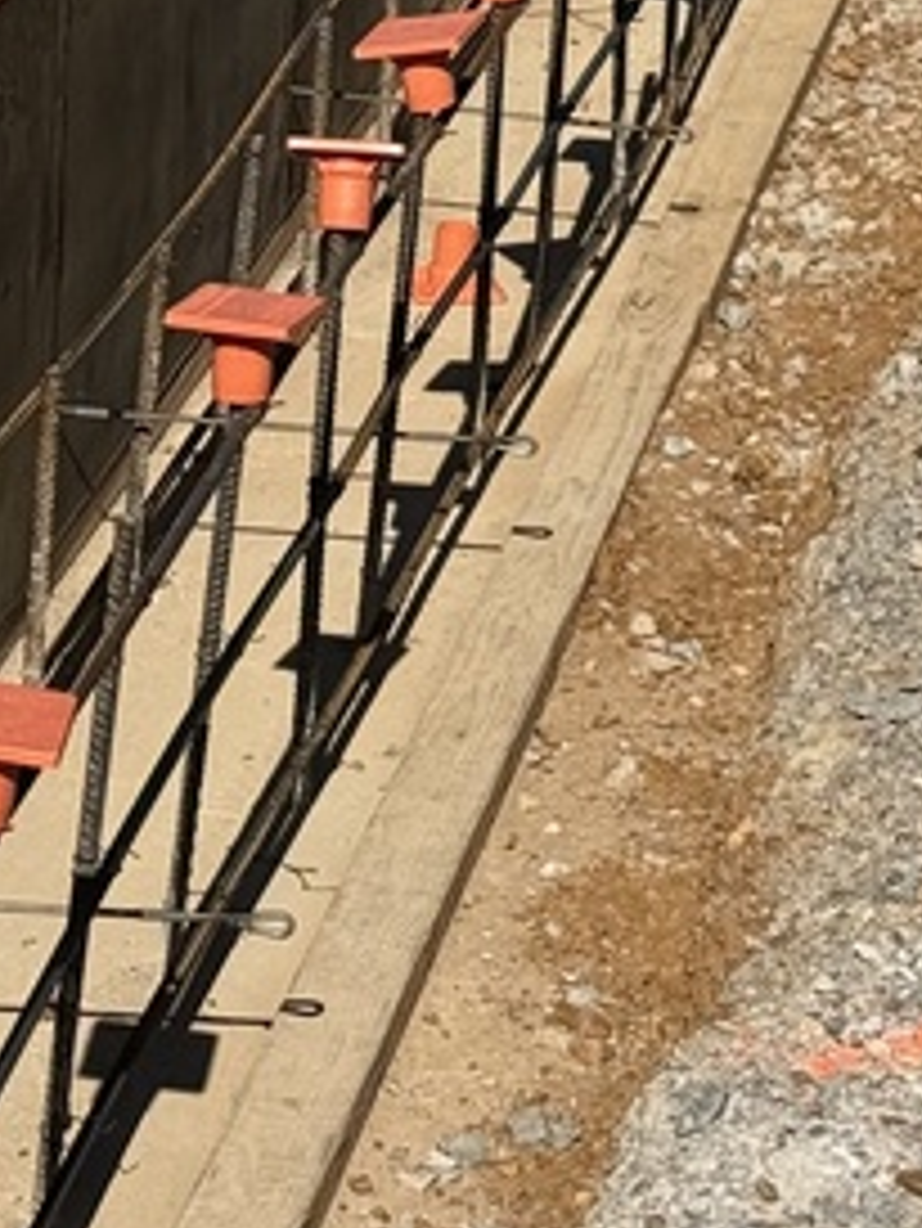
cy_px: -450
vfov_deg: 10.7
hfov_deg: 8.3
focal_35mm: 180
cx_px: 630
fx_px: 6387
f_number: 1.78
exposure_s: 1/8772
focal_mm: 6.76
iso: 64
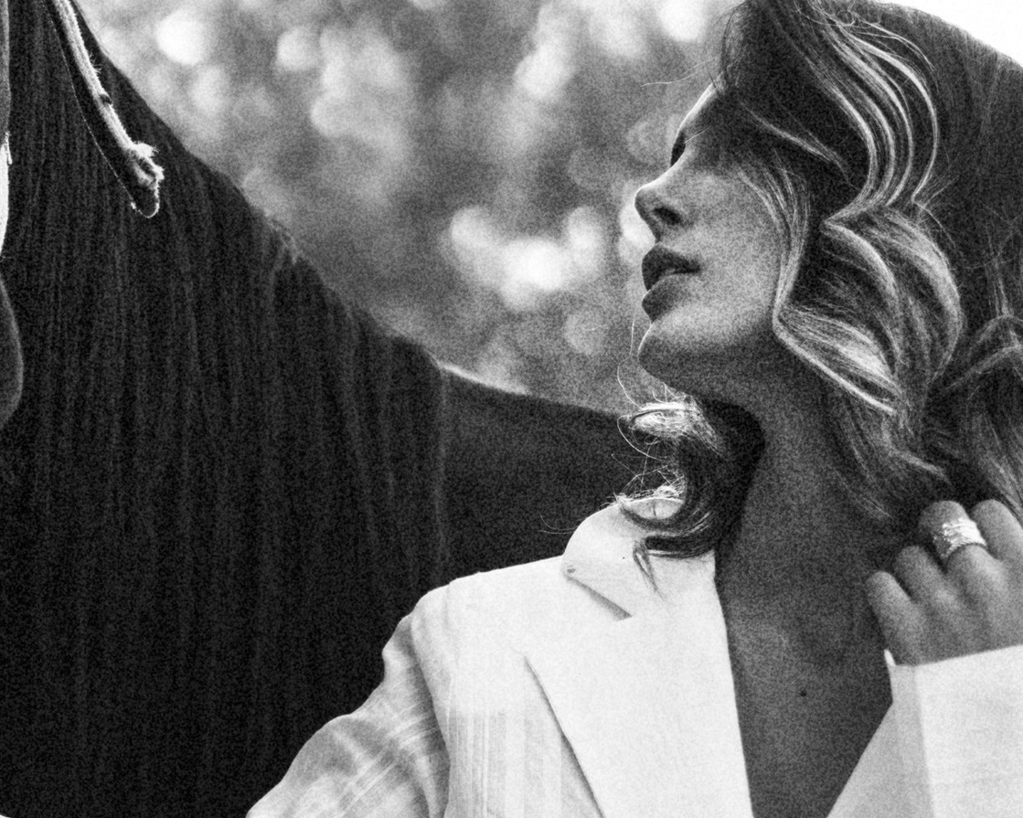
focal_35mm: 161
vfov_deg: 9.5
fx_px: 4874
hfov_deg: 12.0
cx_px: 389
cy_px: 996
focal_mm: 50
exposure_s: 1/4000
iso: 800
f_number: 1.8
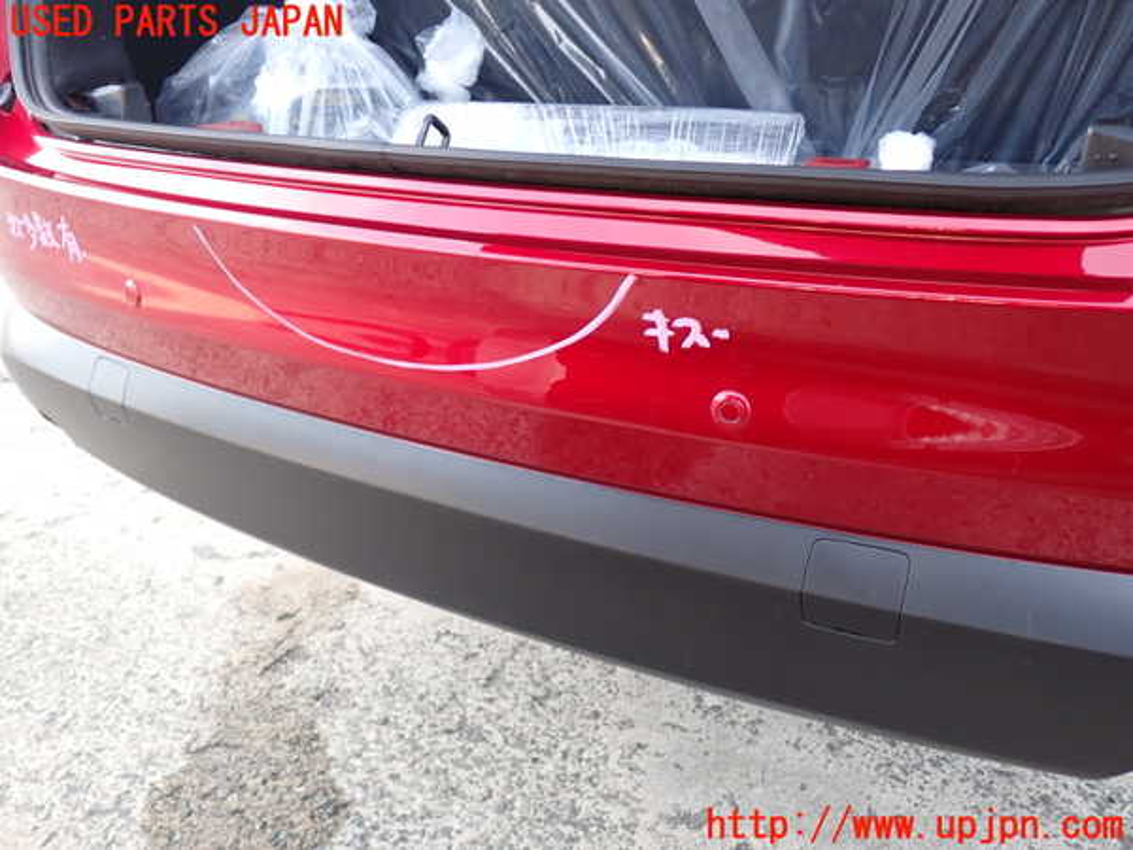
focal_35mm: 30
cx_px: 566
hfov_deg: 60.0
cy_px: 425
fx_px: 982
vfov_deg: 46.8
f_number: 2.3
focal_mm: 5.4
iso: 160
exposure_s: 1/60
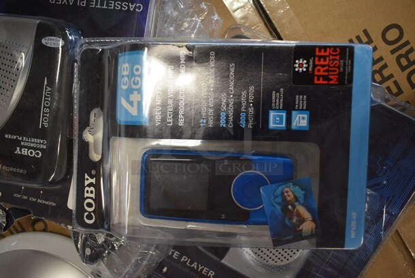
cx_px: 208
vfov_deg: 43.7
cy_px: 139
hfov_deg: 61.9
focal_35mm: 30
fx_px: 346
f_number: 3.5
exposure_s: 1/125
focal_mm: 20
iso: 900
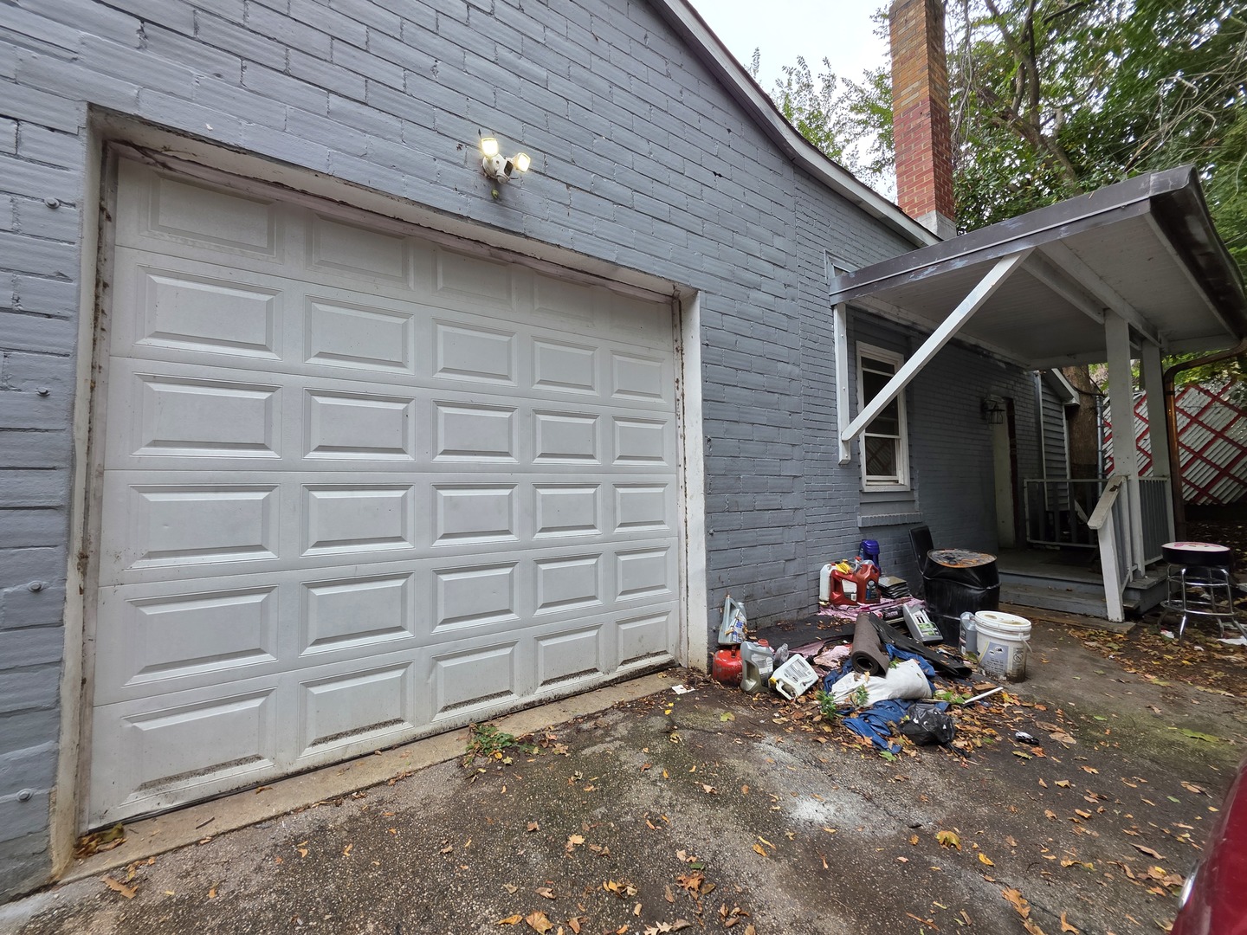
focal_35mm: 13
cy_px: 468
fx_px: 468
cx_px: 624
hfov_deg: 106.2
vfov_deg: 89.9
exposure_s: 1/120
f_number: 1.9
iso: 25
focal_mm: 2.2
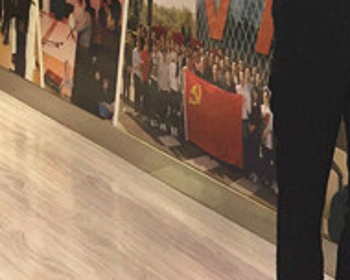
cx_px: 510
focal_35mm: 119
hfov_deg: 15.1
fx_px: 1233
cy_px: -219
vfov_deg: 12.0
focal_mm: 4.15
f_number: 2.2
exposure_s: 1/100
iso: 32
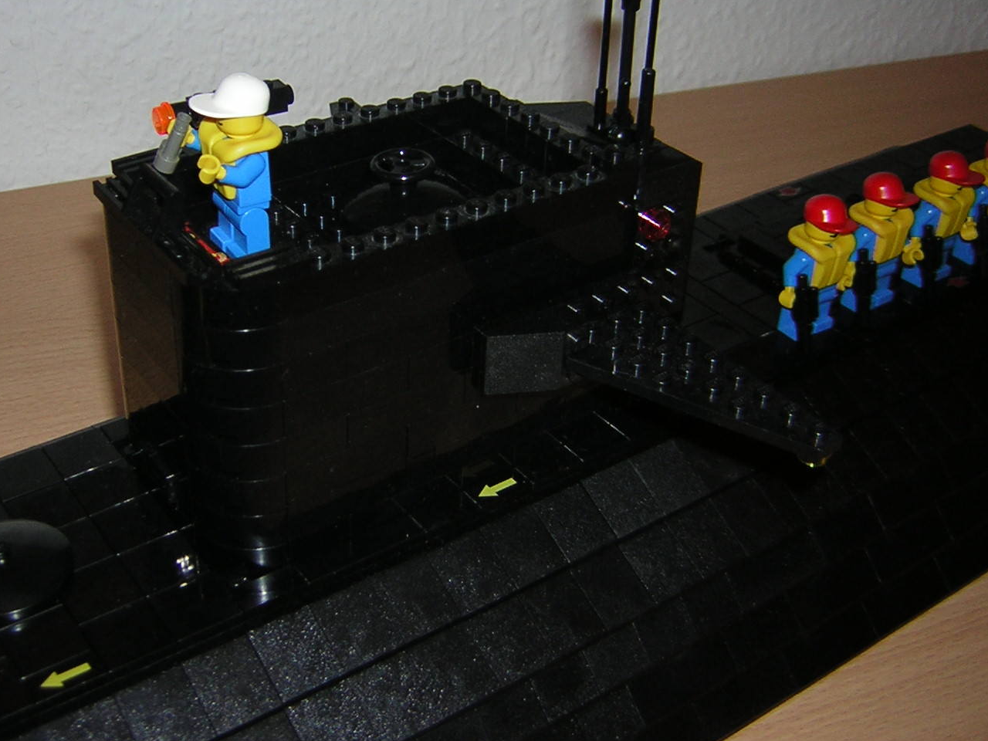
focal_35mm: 45
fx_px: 1284
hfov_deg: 42.1
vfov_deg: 32.1
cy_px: 286
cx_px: 461
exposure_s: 1/60.1
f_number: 2.6
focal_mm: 4.7
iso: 50
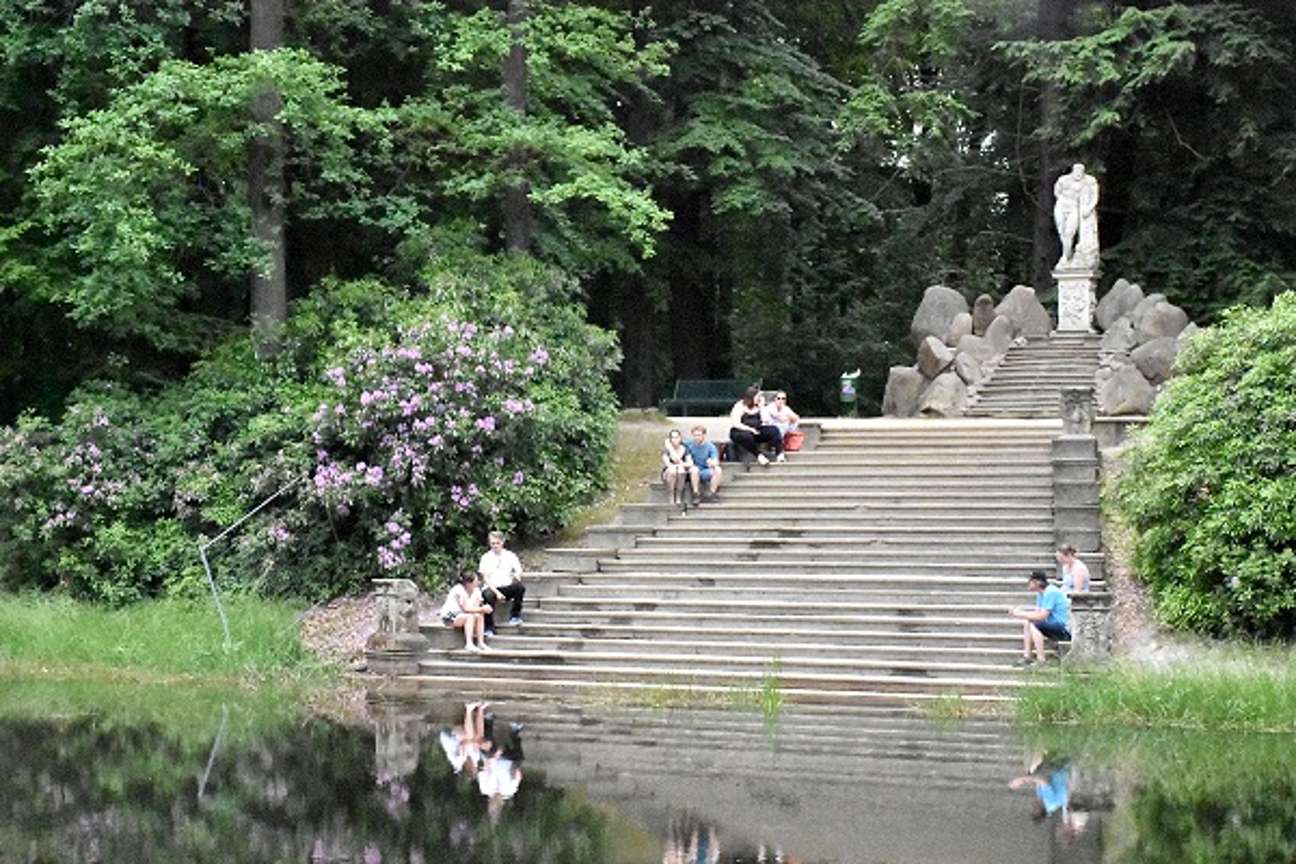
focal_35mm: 75
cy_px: 432
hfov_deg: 27.0
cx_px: 648
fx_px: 2700
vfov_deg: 18.2
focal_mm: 50
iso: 16000
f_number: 14
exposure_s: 1/2000
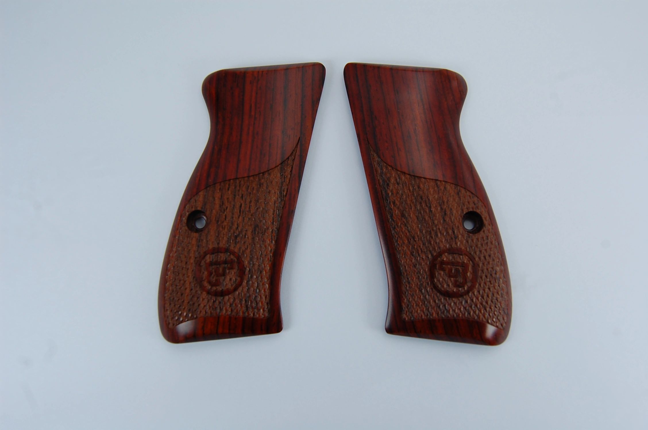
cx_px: 324
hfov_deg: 64.6
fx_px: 512
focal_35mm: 28
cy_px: 215
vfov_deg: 45.5
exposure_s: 1/200
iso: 200
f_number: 7.1
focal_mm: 19
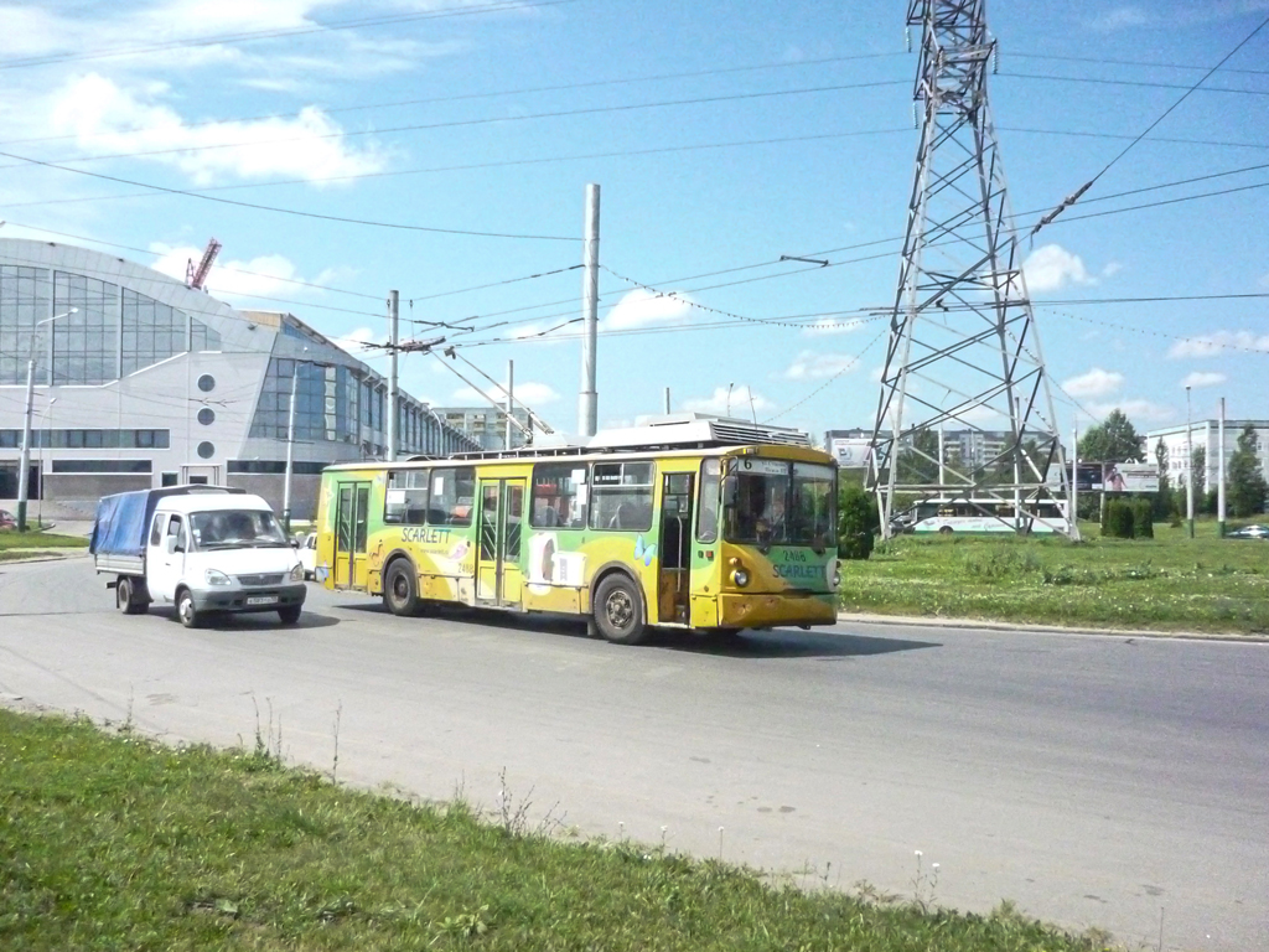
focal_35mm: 33
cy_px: 476
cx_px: 634
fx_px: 1210
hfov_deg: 55.4
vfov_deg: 42.9
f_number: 8
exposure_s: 1/2000
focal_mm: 5.5
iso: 1600
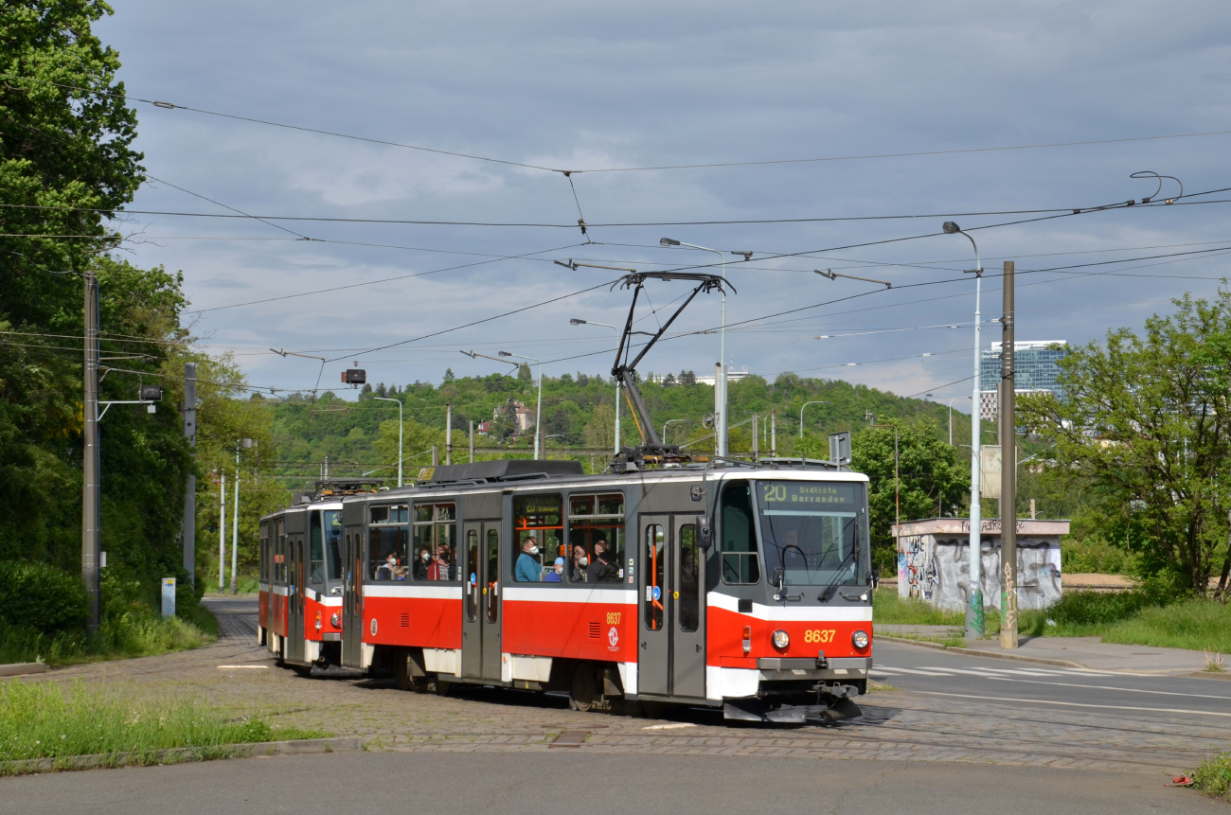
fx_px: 2559
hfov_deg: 27.0
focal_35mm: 75
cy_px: 408
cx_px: 616
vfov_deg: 18.1
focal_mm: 50
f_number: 13
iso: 250
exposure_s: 1/1000
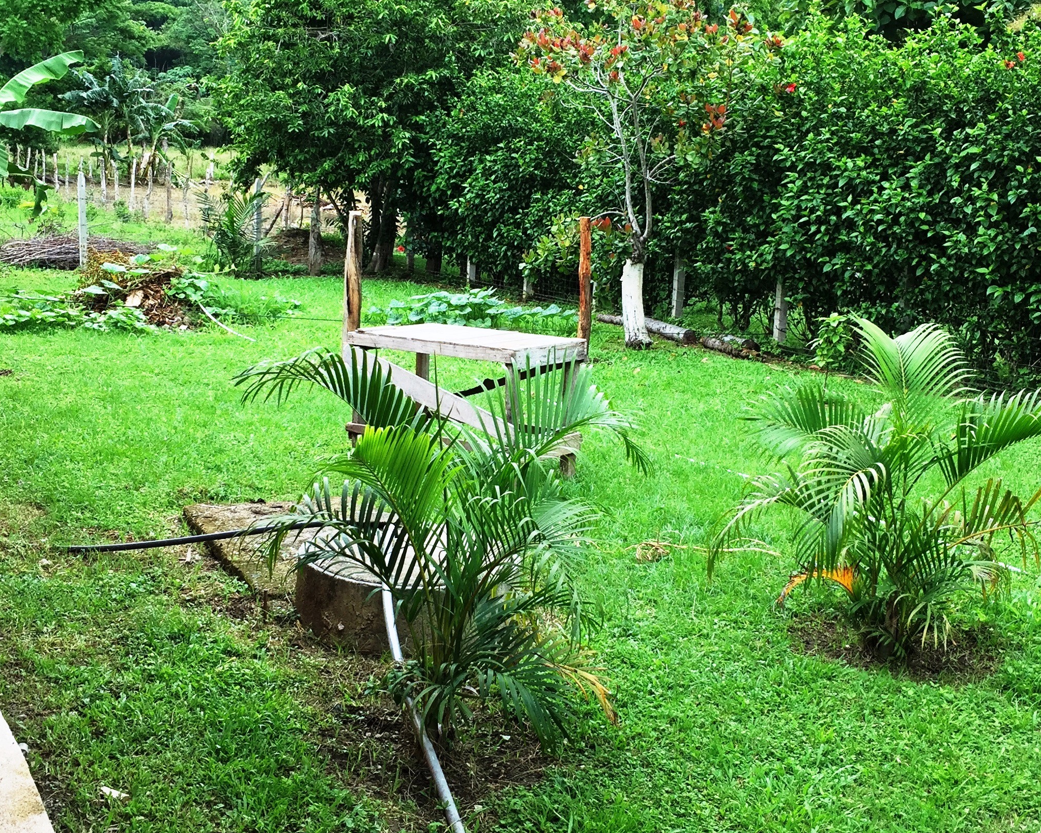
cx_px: 553
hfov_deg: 40.3
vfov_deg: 32.7
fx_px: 1417
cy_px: 384
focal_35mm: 46
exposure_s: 1/412
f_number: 2.2
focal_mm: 4.15
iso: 32
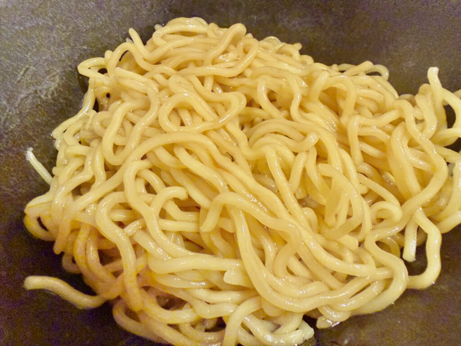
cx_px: 230
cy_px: 173
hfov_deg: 71.6
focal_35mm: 24
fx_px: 320
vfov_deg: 56.8
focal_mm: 2.22
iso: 640
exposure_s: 1/50
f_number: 2.2
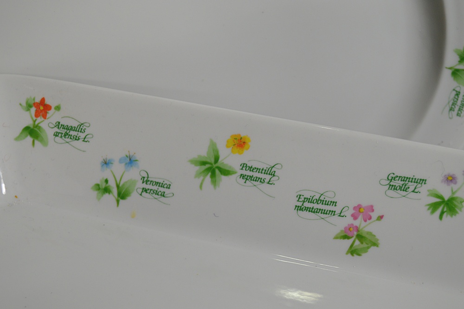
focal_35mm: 82
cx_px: 232
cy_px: 154
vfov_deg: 16.5
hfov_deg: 24.6
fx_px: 1062
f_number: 5.6
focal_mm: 55
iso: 400
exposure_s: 1/80
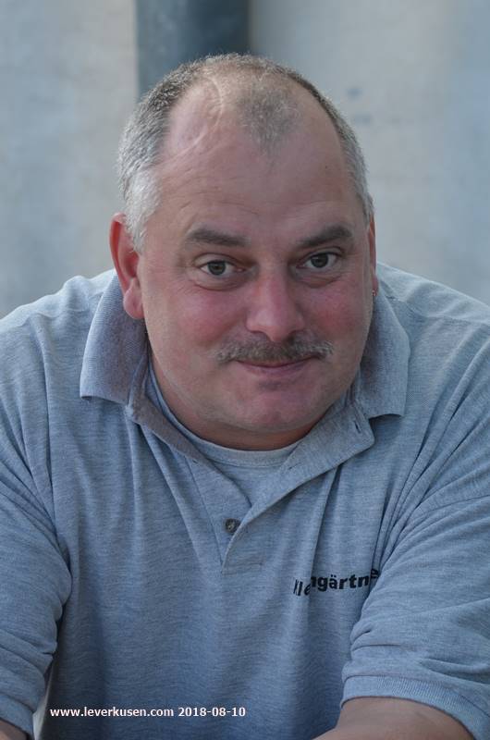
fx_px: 3076
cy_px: 370
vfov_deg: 13.7
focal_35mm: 150
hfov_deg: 9.1
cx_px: 245
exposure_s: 1/125
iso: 200
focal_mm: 100
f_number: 5.6
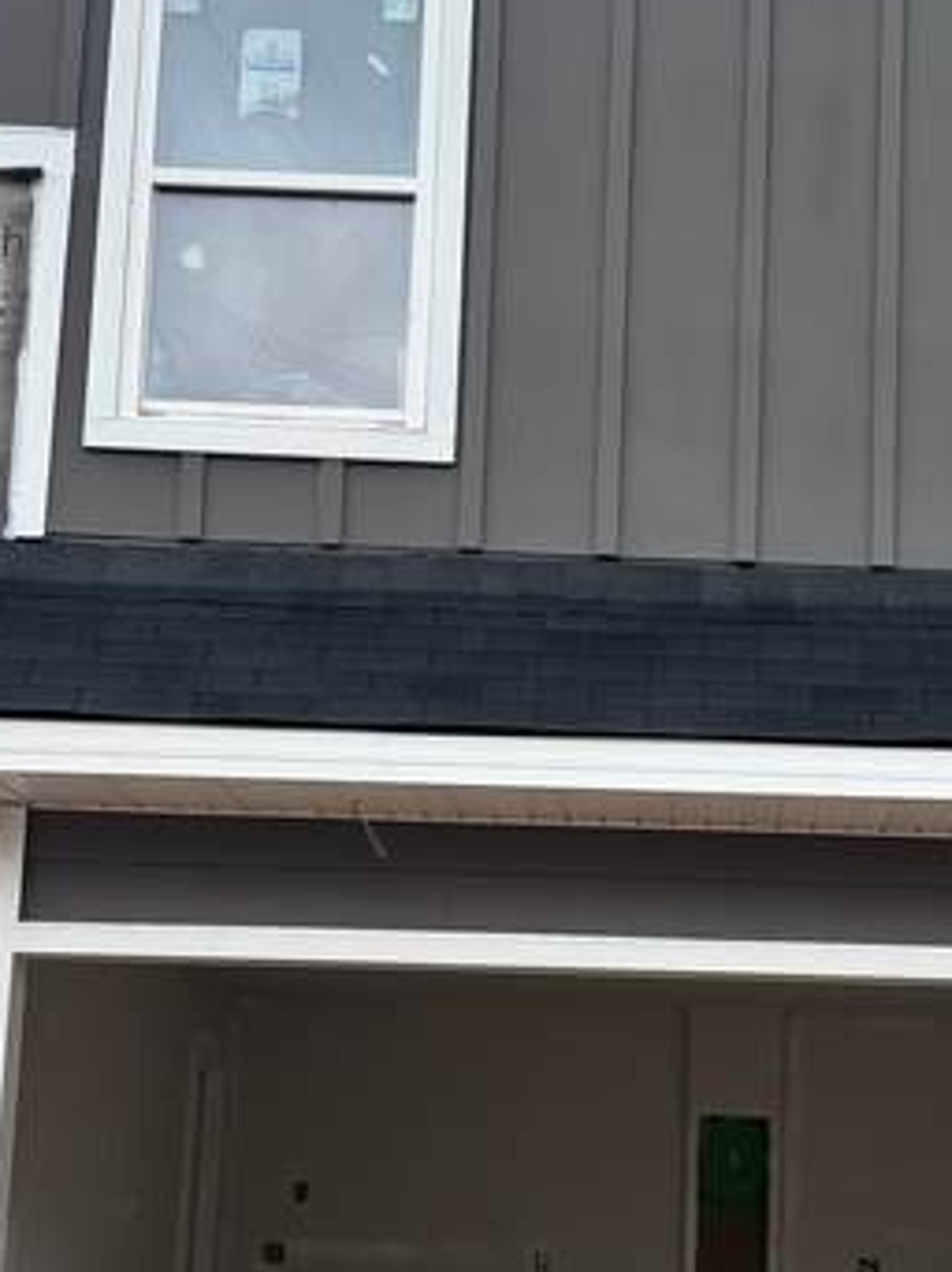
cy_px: 774
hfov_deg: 20.0
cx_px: 695
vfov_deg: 26.6
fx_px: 2680
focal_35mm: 73
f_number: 1.6
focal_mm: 5.96
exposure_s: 1/951
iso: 50
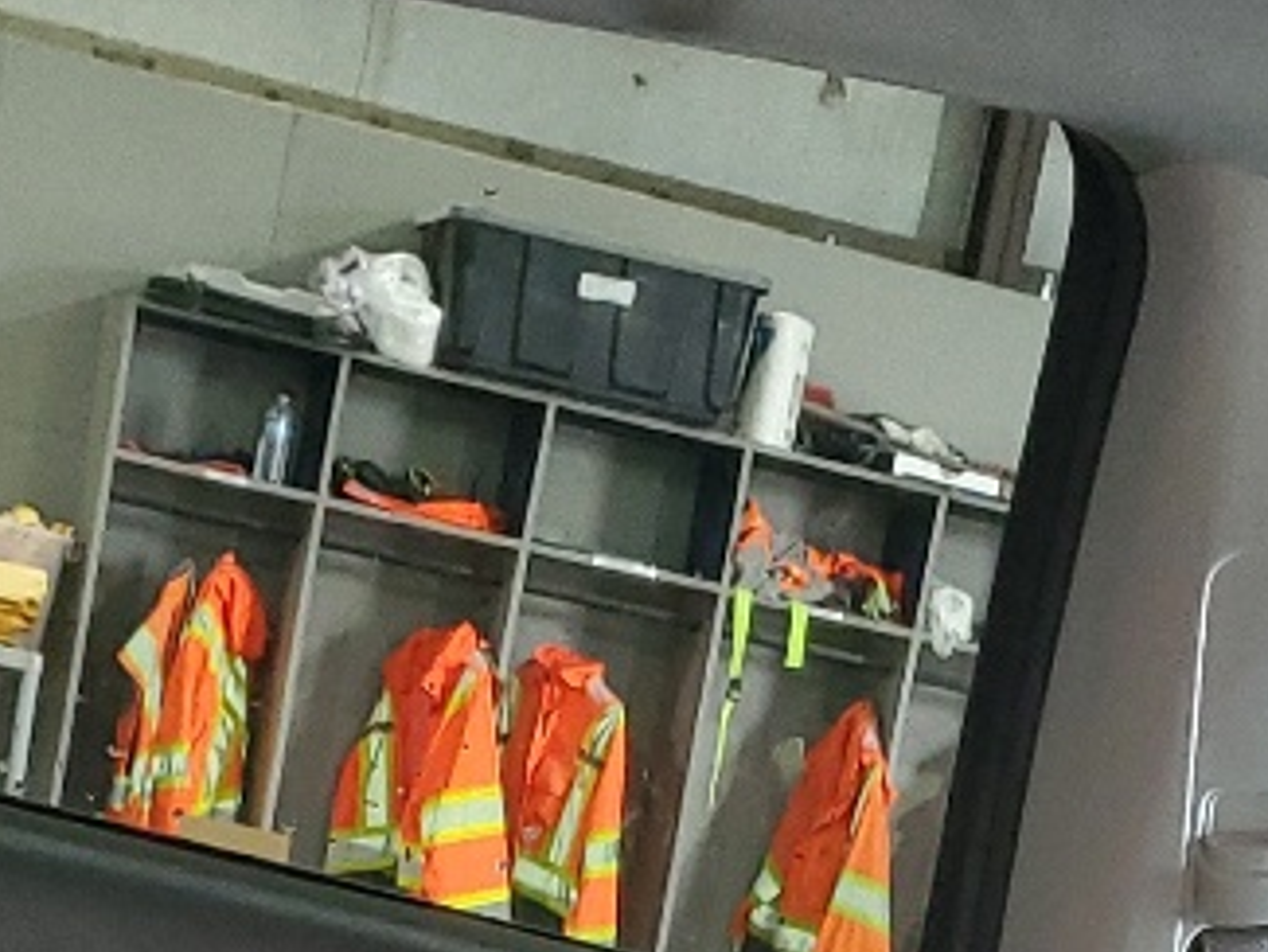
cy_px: 2329
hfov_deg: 15.4
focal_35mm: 128
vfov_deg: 10.0
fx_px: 4690
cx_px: 757
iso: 146
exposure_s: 1/24
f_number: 1.5
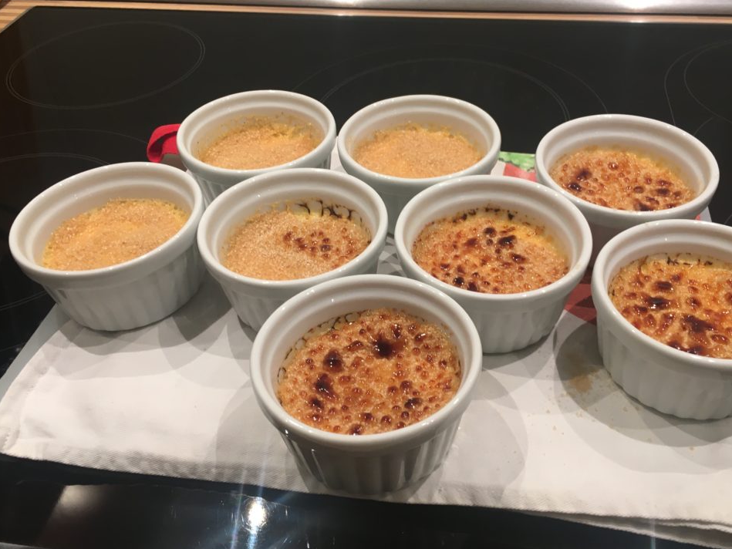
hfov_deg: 55.3
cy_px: 263
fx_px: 698
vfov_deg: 42.9
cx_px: 400
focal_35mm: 33
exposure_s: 1/33
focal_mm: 4.15
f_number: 2.2
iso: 64
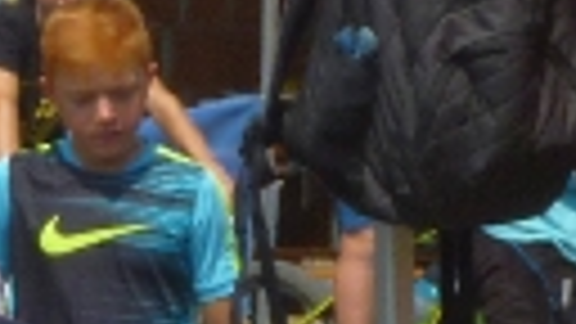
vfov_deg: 1.9
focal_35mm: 625
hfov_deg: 3.4
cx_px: -909
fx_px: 9546
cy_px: 441
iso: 100
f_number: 5.2
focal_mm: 16.5
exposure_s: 1/400
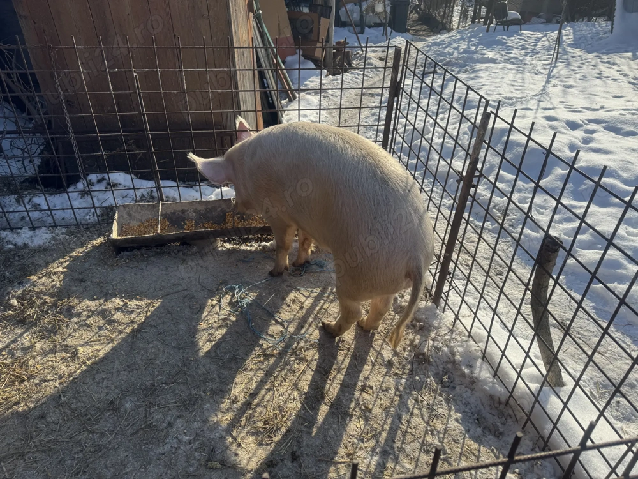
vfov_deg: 56.8
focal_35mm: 24
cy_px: 240
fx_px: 442
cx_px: 319
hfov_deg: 71.6
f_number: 1.78
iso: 80
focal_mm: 6.76
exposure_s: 1/4049
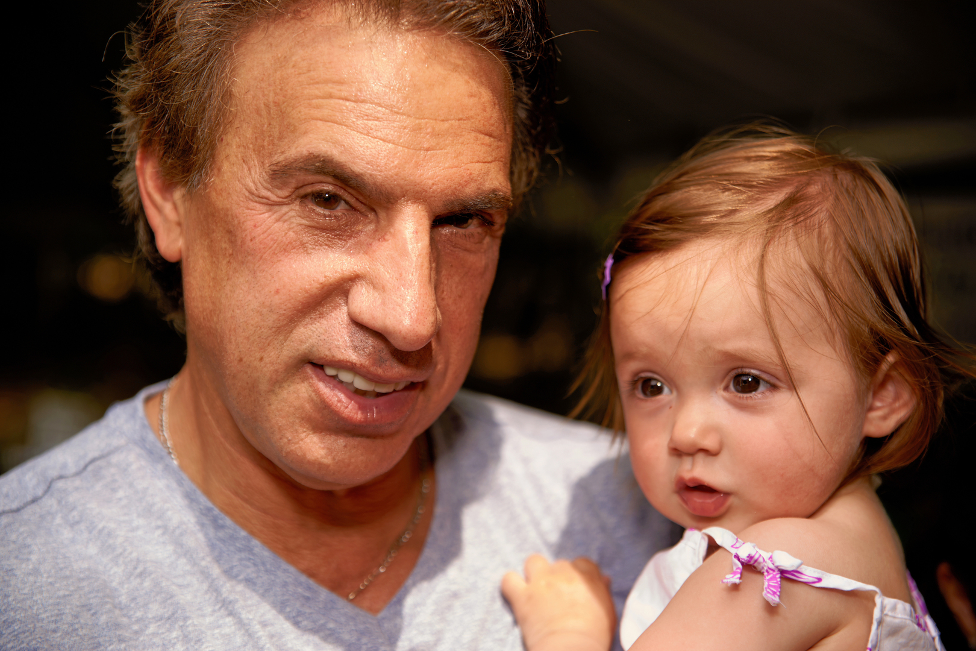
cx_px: 488
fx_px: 1898
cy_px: 326
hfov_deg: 28.8
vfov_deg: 19.5
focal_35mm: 70
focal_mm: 70
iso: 100
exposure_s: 1/250
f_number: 3.2
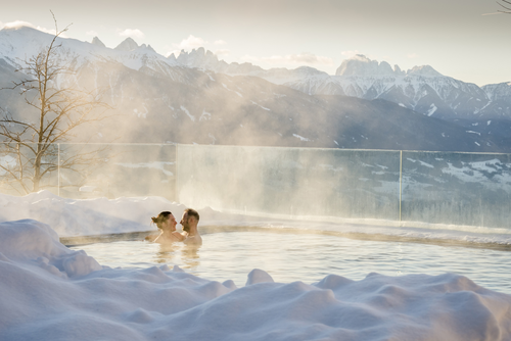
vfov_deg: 14.4
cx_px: 256
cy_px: 170
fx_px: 1349
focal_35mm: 95
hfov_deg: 21.4
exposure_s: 1/200
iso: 500
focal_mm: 95
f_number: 13
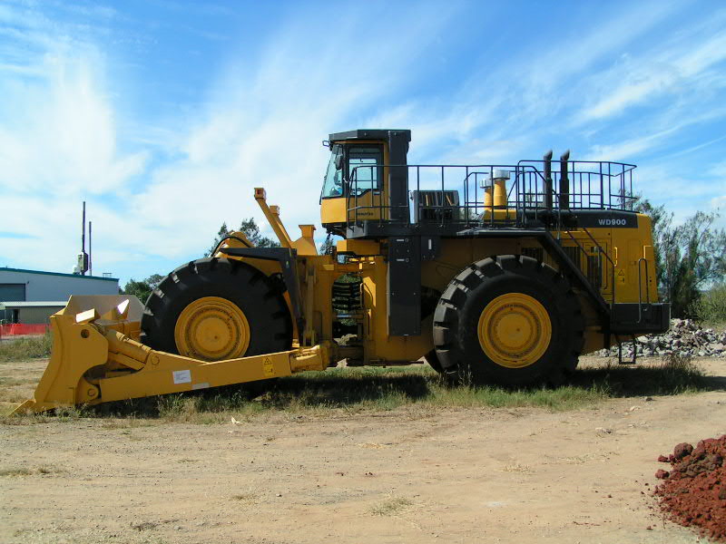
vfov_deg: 37.7
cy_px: 272
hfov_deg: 49.0
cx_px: 363
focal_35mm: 38
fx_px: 797
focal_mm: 5.8
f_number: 5.6
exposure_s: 1/500
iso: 50
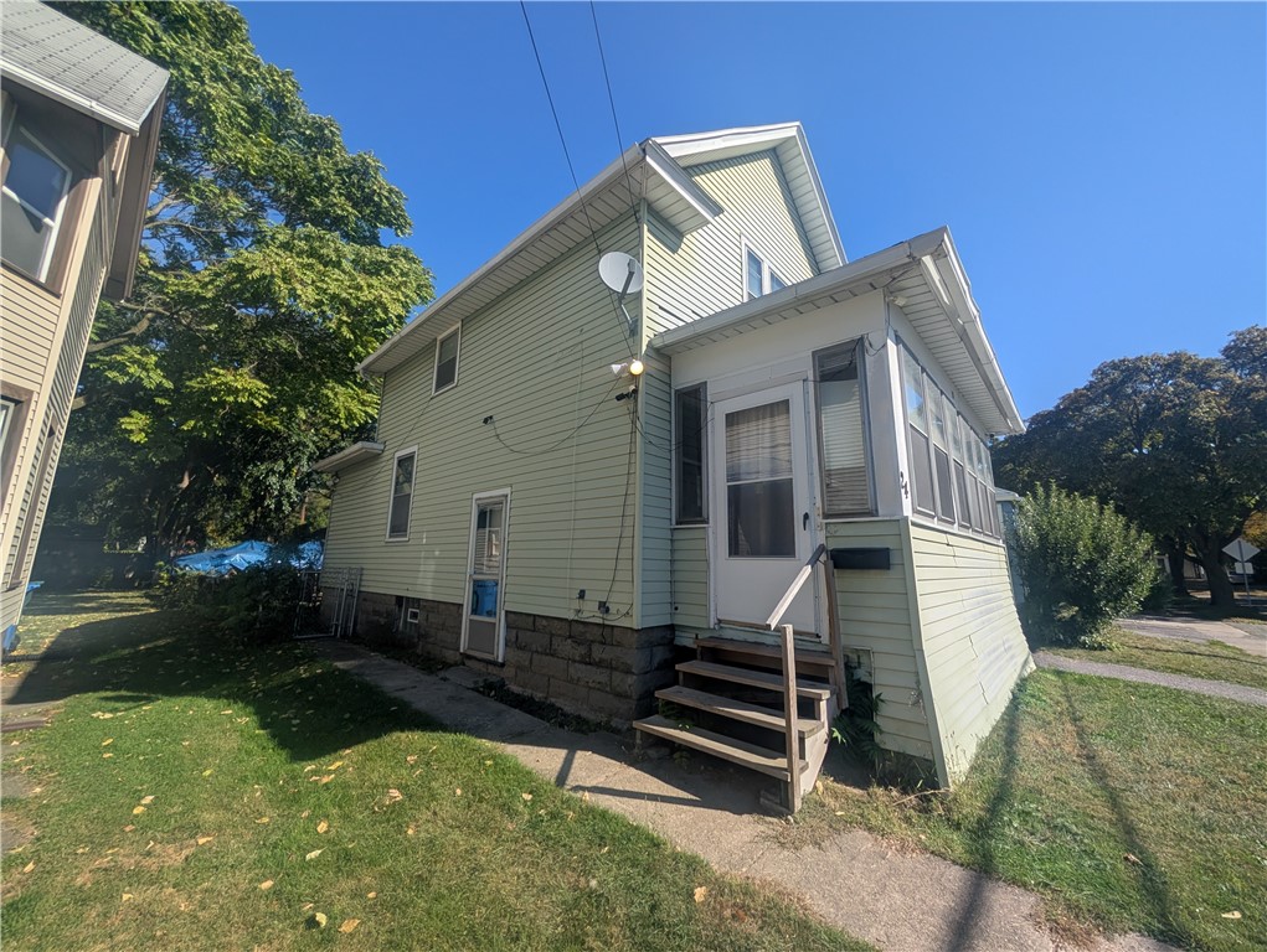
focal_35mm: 12
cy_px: 476
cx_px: 634
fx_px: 440
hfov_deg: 110.5
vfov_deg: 94.6
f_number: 1.7
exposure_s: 1/3077
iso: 57
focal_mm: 2.02
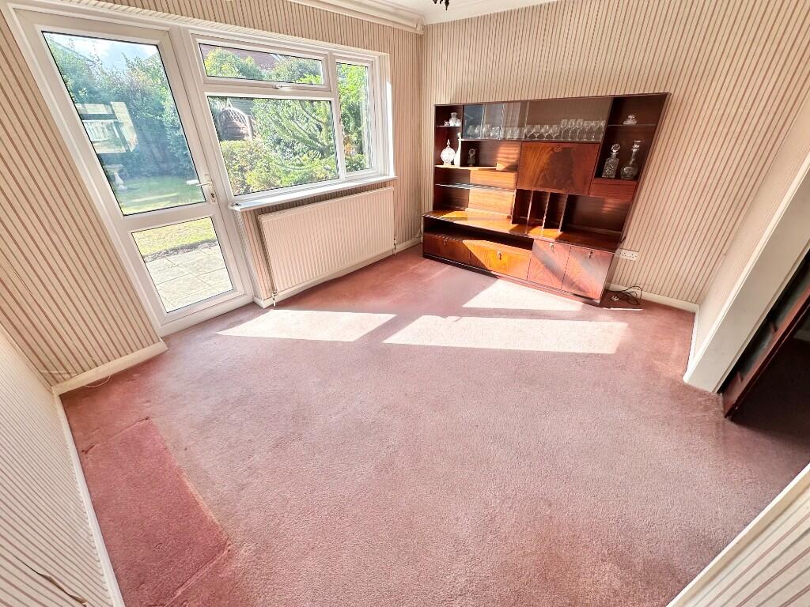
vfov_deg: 85.7
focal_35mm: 14
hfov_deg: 102.1
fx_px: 328
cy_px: 304
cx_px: 405
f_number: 2.2
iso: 40
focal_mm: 2.22
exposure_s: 1/159
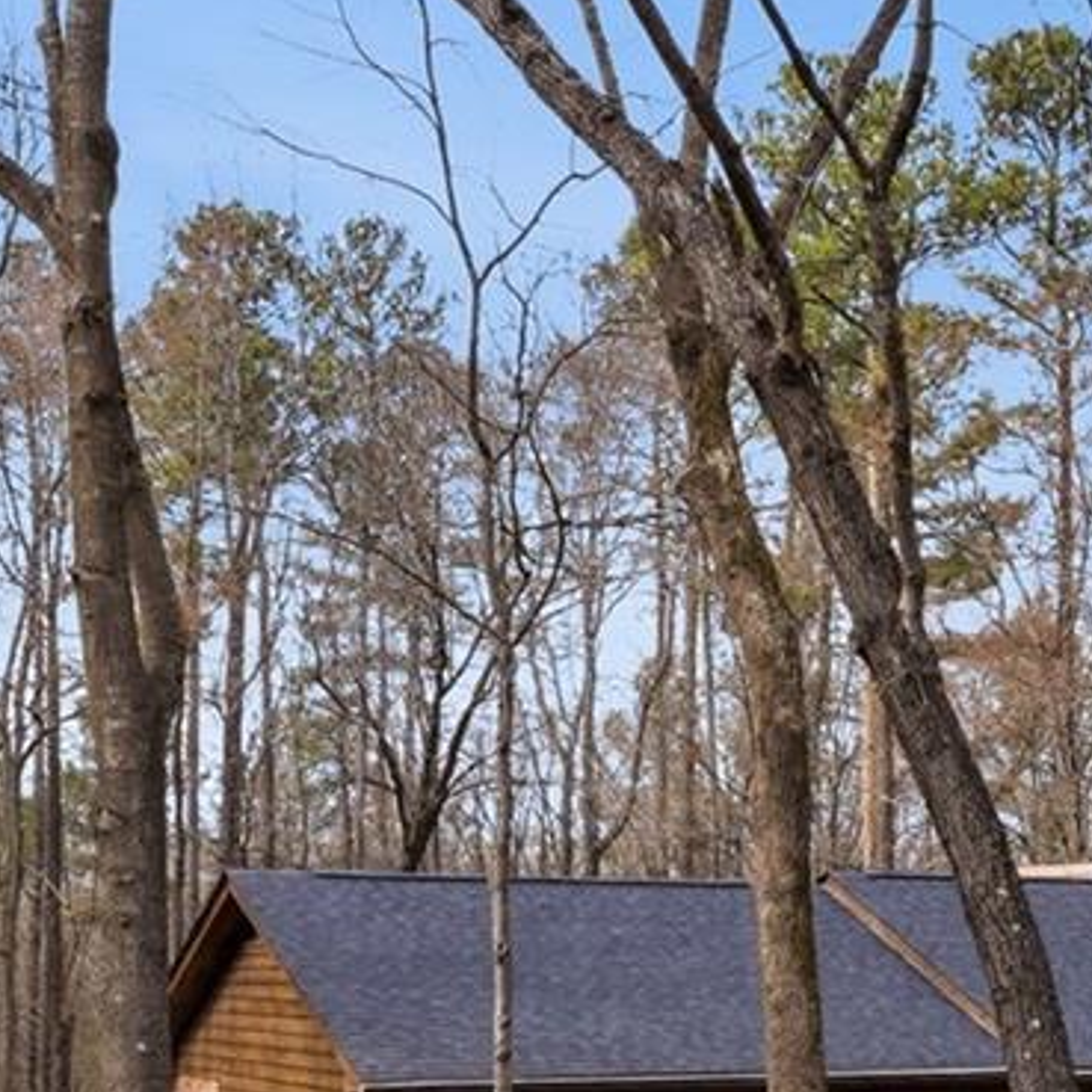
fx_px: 2356
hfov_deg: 24.6
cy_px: 996
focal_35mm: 66
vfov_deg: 25.3
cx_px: 1160
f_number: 11
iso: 400
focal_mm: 14
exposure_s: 1/800
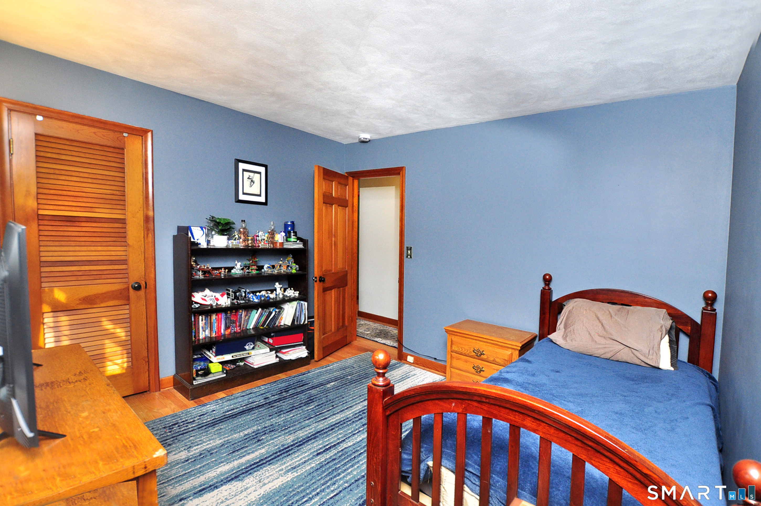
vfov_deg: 77.2
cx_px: 380
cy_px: 253
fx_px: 317
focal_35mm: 15
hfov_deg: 100.5
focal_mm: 10
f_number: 4
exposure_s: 1/60
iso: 640
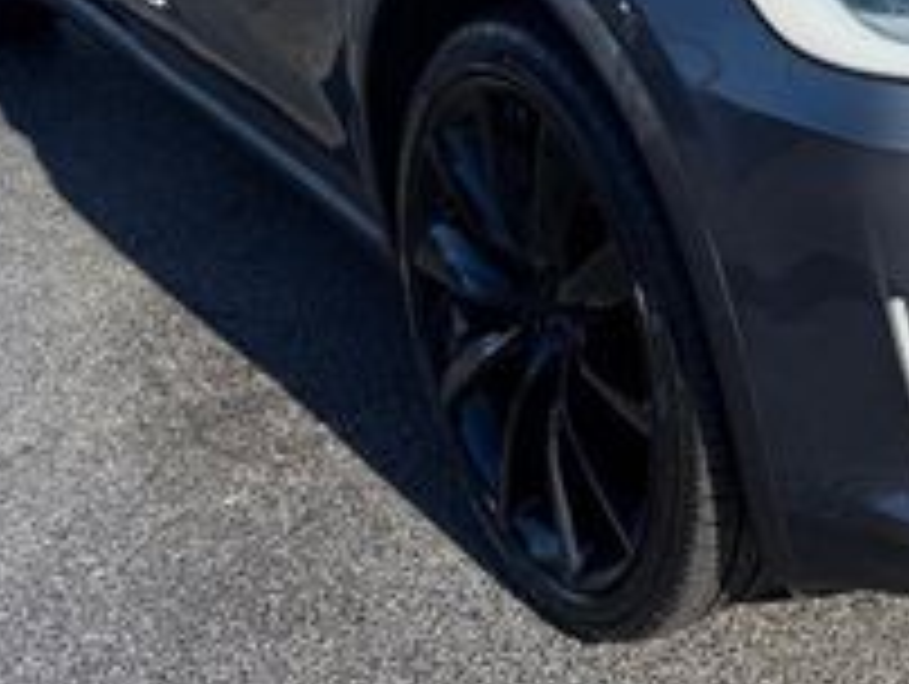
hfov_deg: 24.3
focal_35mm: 76
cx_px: 936
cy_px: -382
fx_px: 1998
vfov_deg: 17.3
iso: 80
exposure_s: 1/2801
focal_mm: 6.76
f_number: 1.78
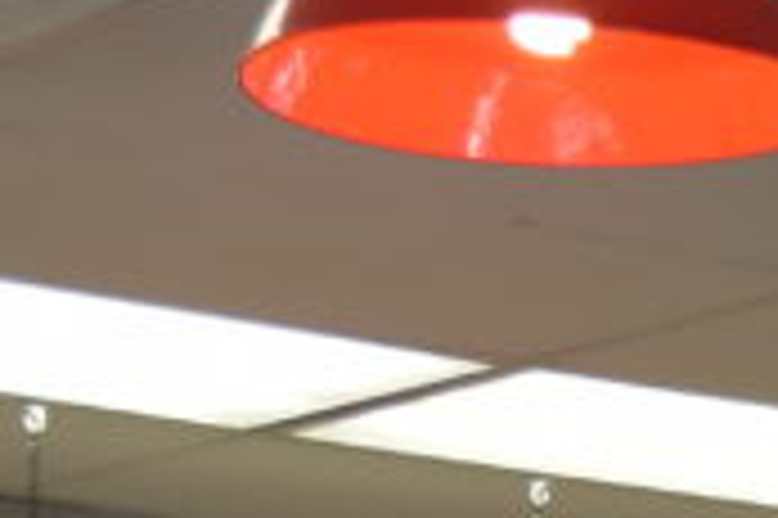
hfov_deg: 7.2
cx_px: 1583
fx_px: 5936
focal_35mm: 275
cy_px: 1408
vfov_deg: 4.8
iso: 400
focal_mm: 31
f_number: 5.6
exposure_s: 1/125
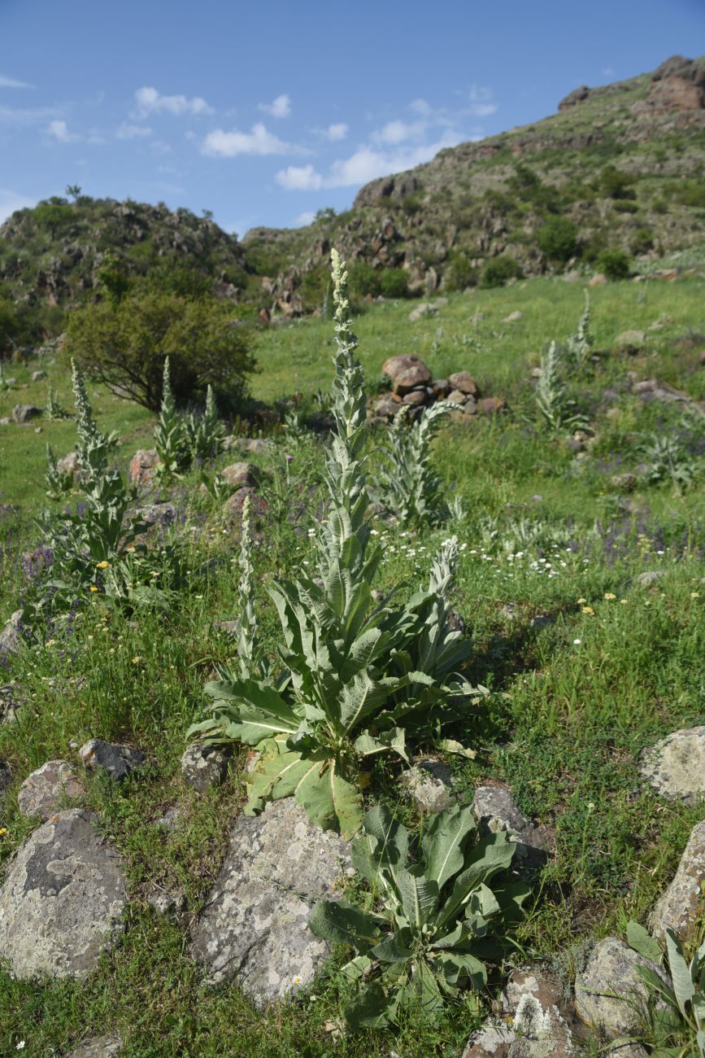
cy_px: 529
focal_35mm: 50
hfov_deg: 27.0
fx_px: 1468
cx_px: 352
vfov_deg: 39.6
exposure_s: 1/500
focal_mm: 50
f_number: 6.3
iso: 125
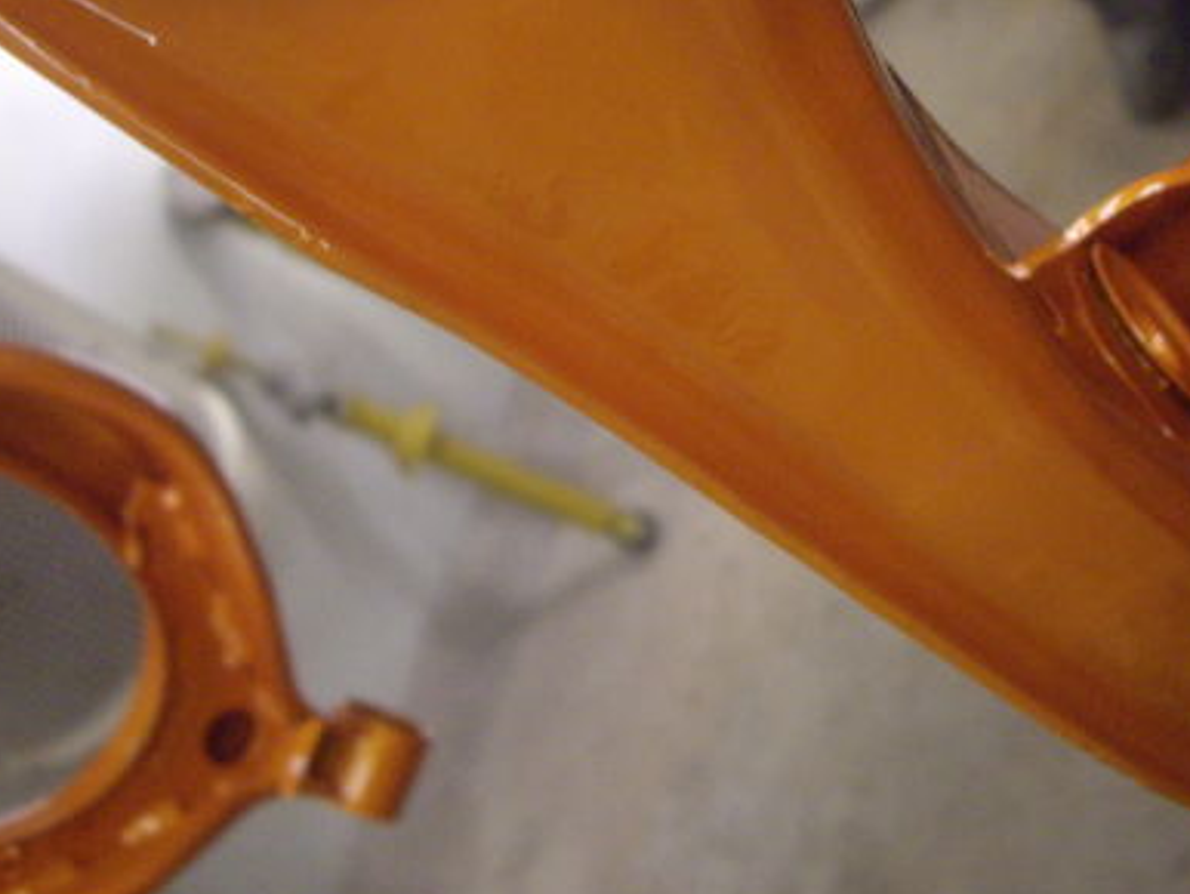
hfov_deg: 30.4
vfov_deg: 23.1
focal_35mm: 63
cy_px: 244
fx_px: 2167
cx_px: 839
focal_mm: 7.9
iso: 400
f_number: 2.8
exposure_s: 1/50
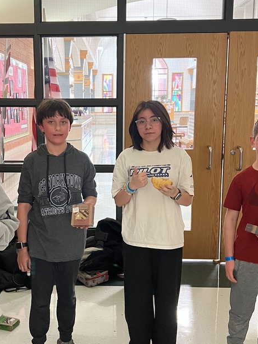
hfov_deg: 33.4
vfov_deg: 43.9
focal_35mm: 43
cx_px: 95
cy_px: 173
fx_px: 427
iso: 400
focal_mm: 5.7
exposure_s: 1/40
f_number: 1.5
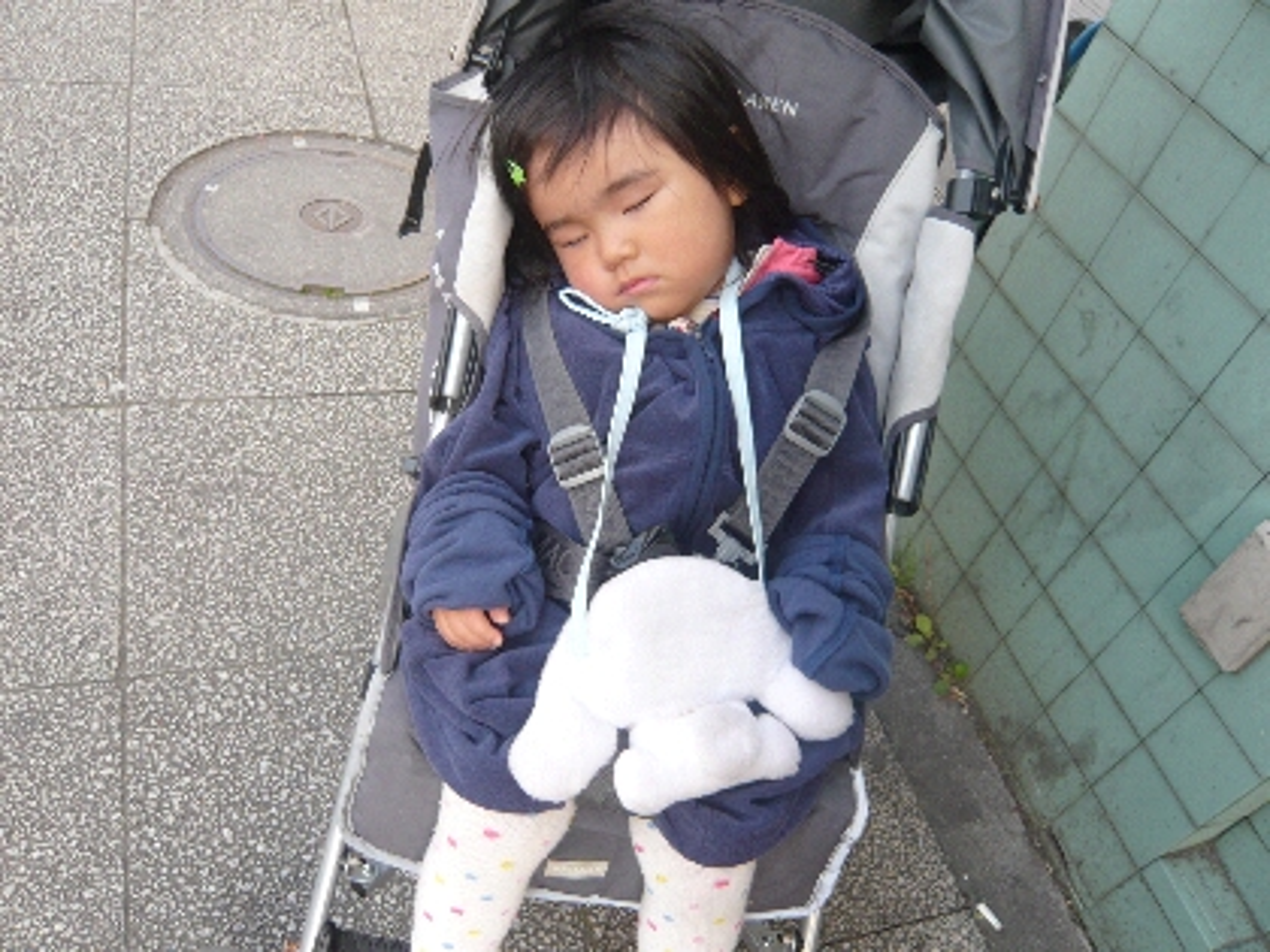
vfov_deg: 49.7
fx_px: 1027
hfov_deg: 63.4
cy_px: 476
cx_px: 635
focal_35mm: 28
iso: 100
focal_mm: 4.6
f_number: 2.8
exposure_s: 1/100
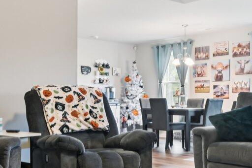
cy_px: 93
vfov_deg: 24.2
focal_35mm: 56
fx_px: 392
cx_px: 110
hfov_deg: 35.6
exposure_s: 1/6
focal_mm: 14
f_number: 8
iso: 400
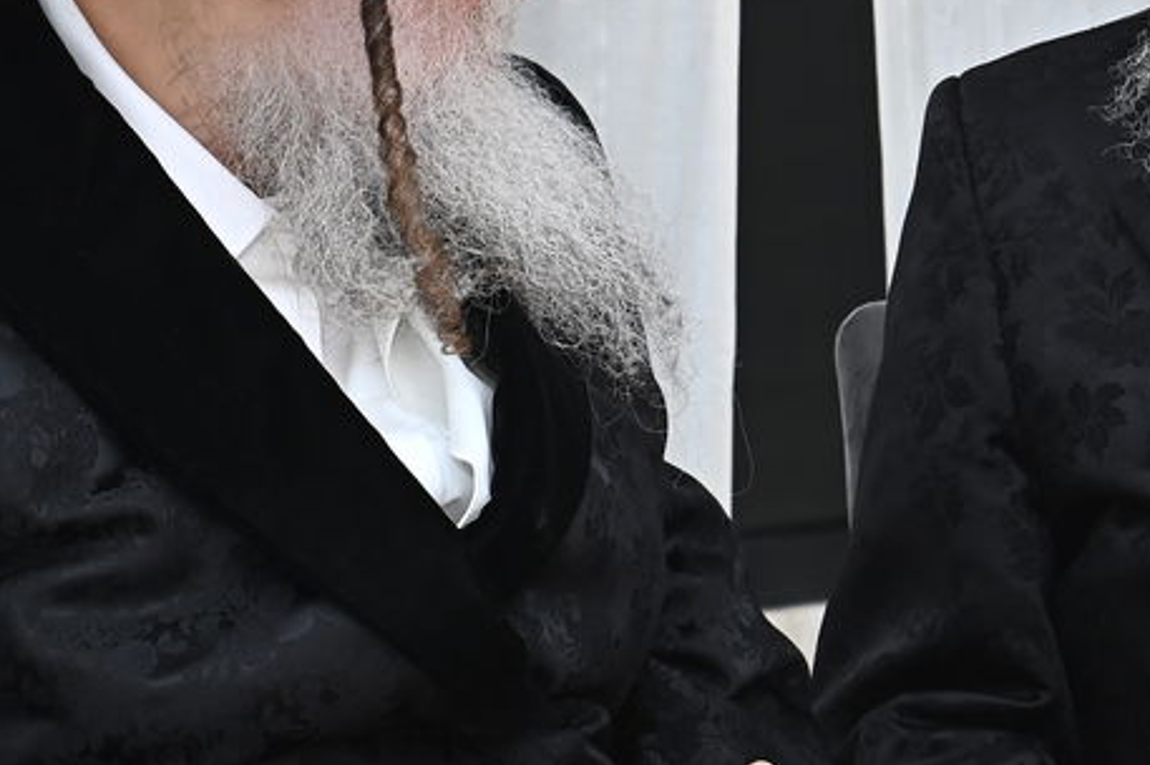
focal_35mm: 190
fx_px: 6065
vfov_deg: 7.2
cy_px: 70
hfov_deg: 10.8
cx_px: 873
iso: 1250
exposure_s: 1/200
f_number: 9
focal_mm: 62
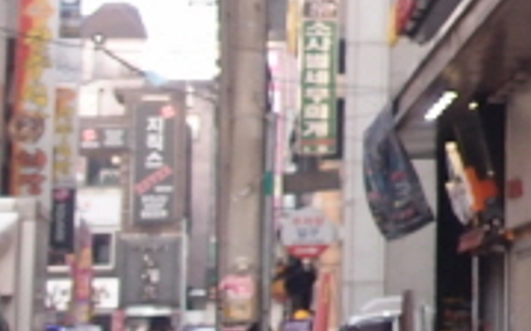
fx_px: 2703
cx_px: 1276
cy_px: -257
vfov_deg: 6.8
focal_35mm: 187
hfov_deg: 9.9
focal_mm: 7.41
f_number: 1.8
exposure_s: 1/400
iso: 125
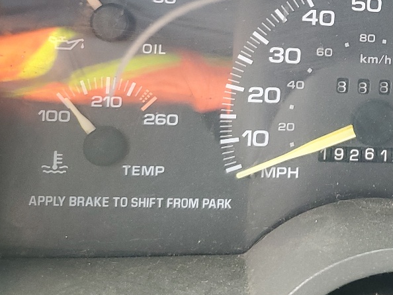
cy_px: 32
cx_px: 402
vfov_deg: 20.6
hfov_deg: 26.2
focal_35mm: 70
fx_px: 795
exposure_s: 1/120
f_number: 1.5
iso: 81
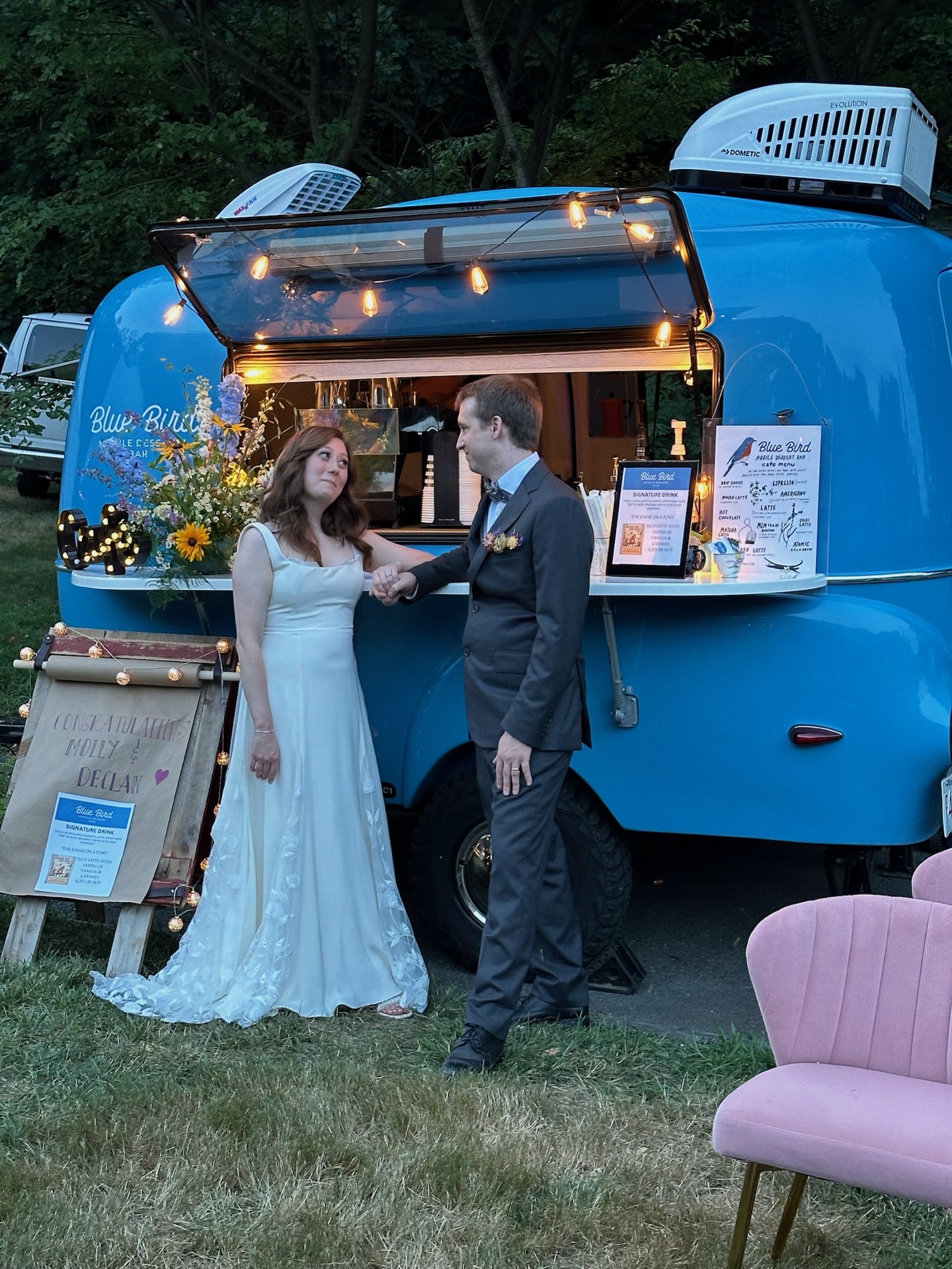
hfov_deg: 30.3
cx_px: 476
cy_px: 634
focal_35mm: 48
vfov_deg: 39.7
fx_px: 1760
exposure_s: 1/40
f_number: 1.78
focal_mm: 6.86
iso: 250
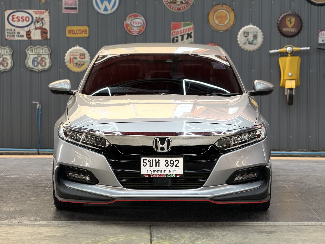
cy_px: 122
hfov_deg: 16.4
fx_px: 1127
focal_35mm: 120
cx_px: 162
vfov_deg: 12.3
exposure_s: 1/99
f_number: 2.8
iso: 125
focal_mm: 15.66
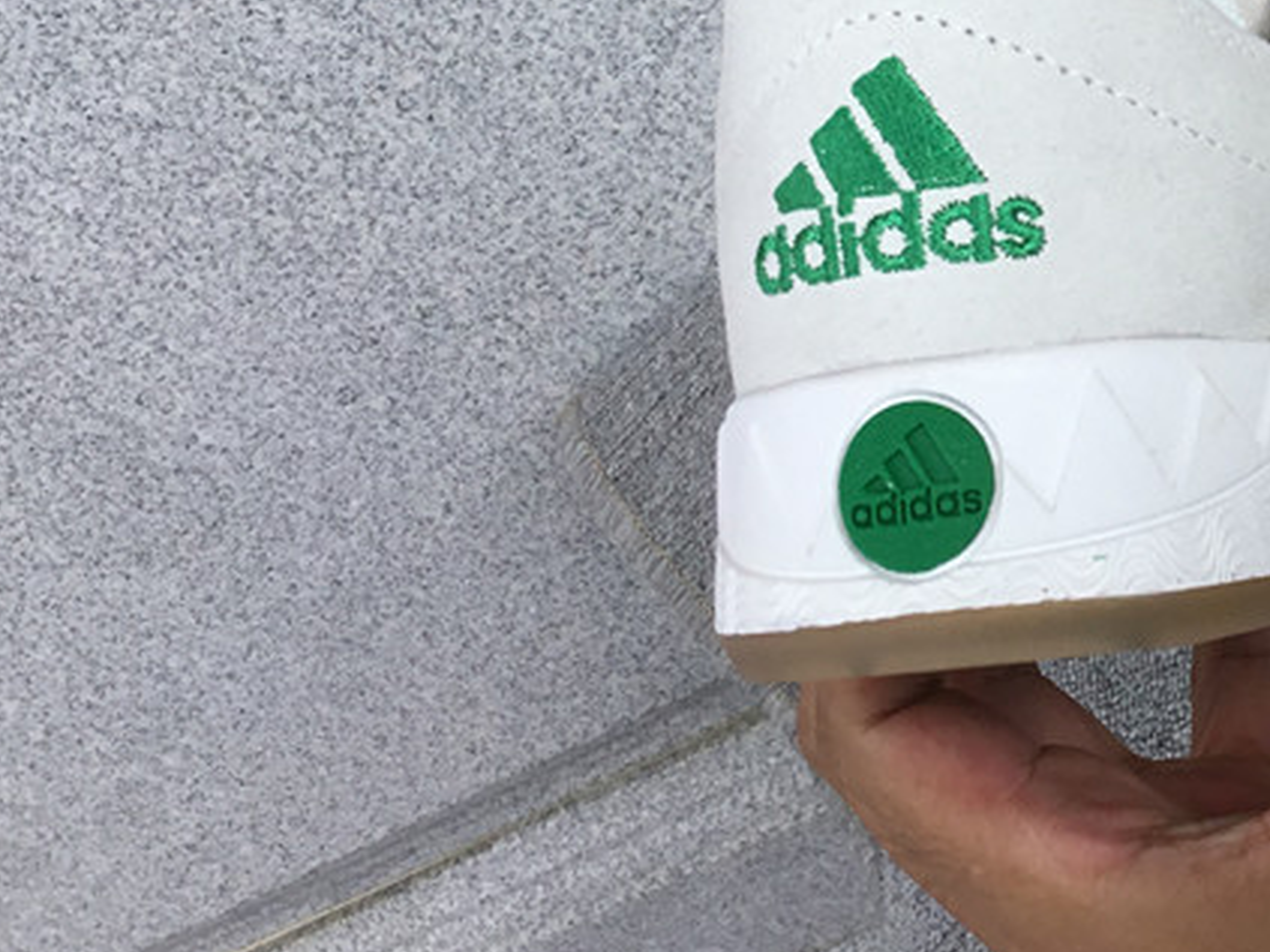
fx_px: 2421
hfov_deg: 28.0
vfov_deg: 21.5
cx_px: 1207
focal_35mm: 66
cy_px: 14
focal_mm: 3.3
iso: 25
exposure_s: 1/500
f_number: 2.4
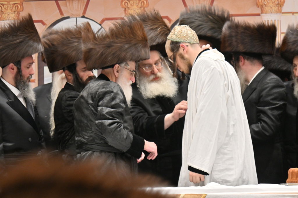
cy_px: 99
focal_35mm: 180
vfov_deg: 7.6
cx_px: 149
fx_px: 1489
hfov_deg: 11.4
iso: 640
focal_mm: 120
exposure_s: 1/320
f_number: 4
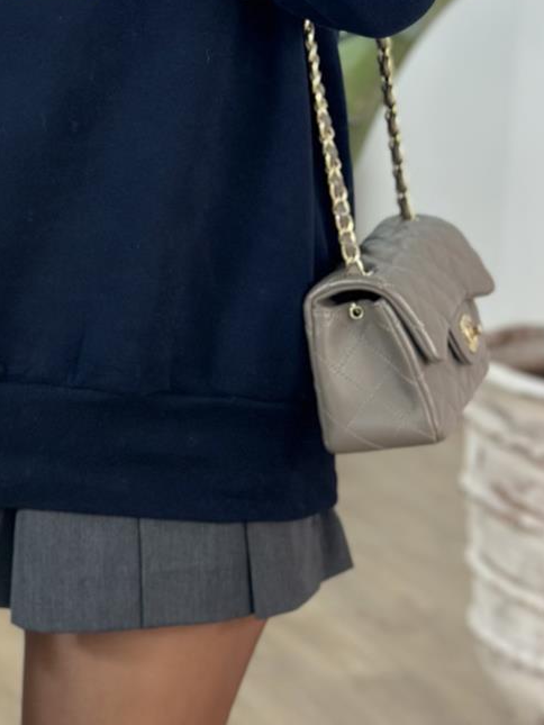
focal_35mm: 119
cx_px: -84
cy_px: 221
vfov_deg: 16.5
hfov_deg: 12.2
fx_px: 2493
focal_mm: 6.86
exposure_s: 1/100
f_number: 1.78
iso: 80
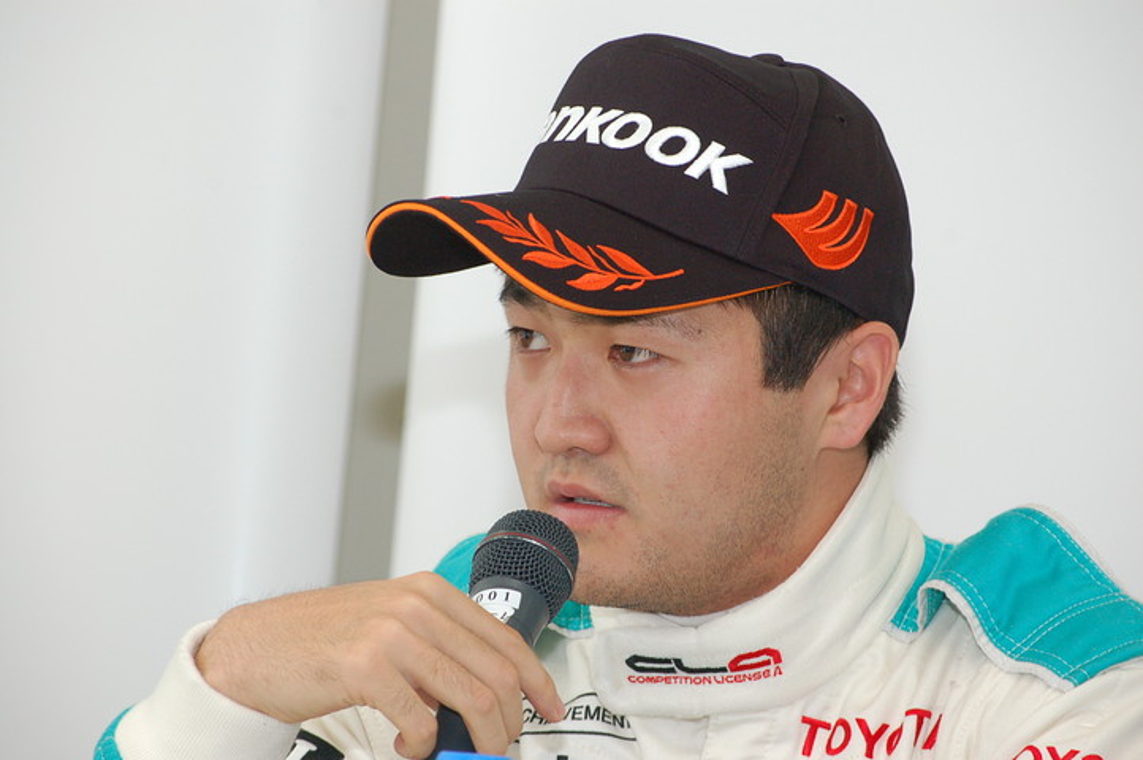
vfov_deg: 7.6
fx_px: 5710
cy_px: 380
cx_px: 572
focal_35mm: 180
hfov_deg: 11.4
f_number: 8
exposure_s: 1/60
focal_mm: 120
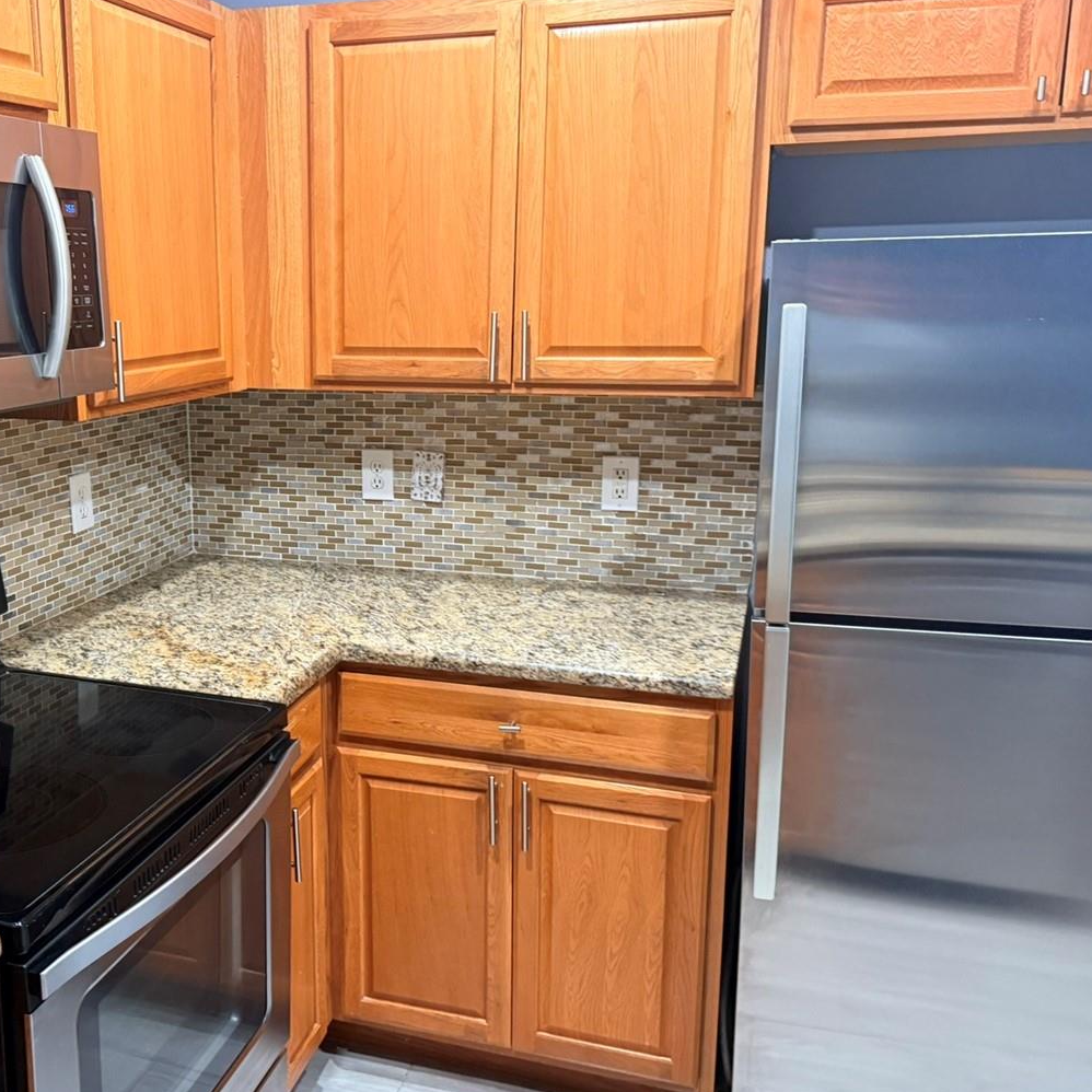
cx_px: 355
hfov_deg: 47.6
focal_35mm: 34
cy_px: 554
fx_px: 1213
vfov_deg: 48.4
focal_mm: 6.76
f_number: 1.78
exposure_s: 1/60
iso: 400
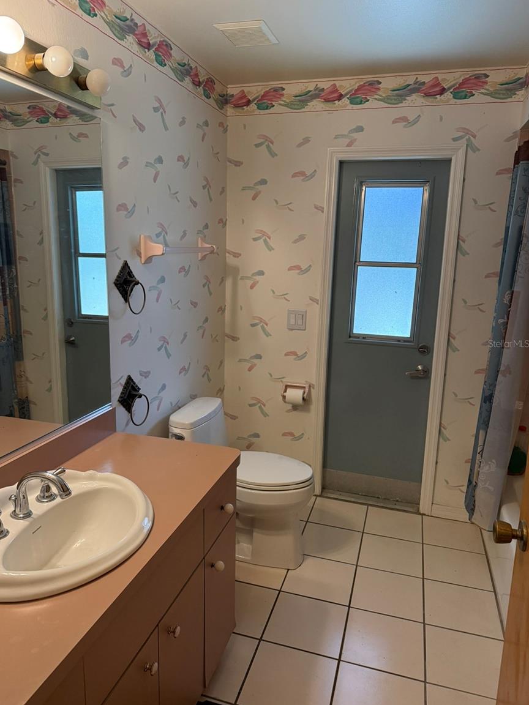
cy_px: 343
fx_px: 509
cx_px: 256
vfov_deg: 69.4
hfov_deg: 54.9
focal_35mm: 25
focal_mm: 6.76
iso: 400
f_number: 1.78
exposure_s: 1/120
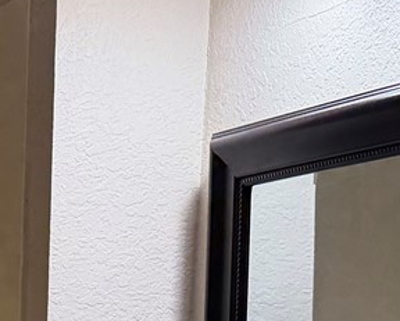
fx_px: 1541
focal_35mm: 130
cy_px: 599
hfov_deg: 14.0
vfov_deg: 11.0
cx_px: -168
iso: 250
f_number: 1.78
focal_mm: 6.76
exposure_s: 1/120
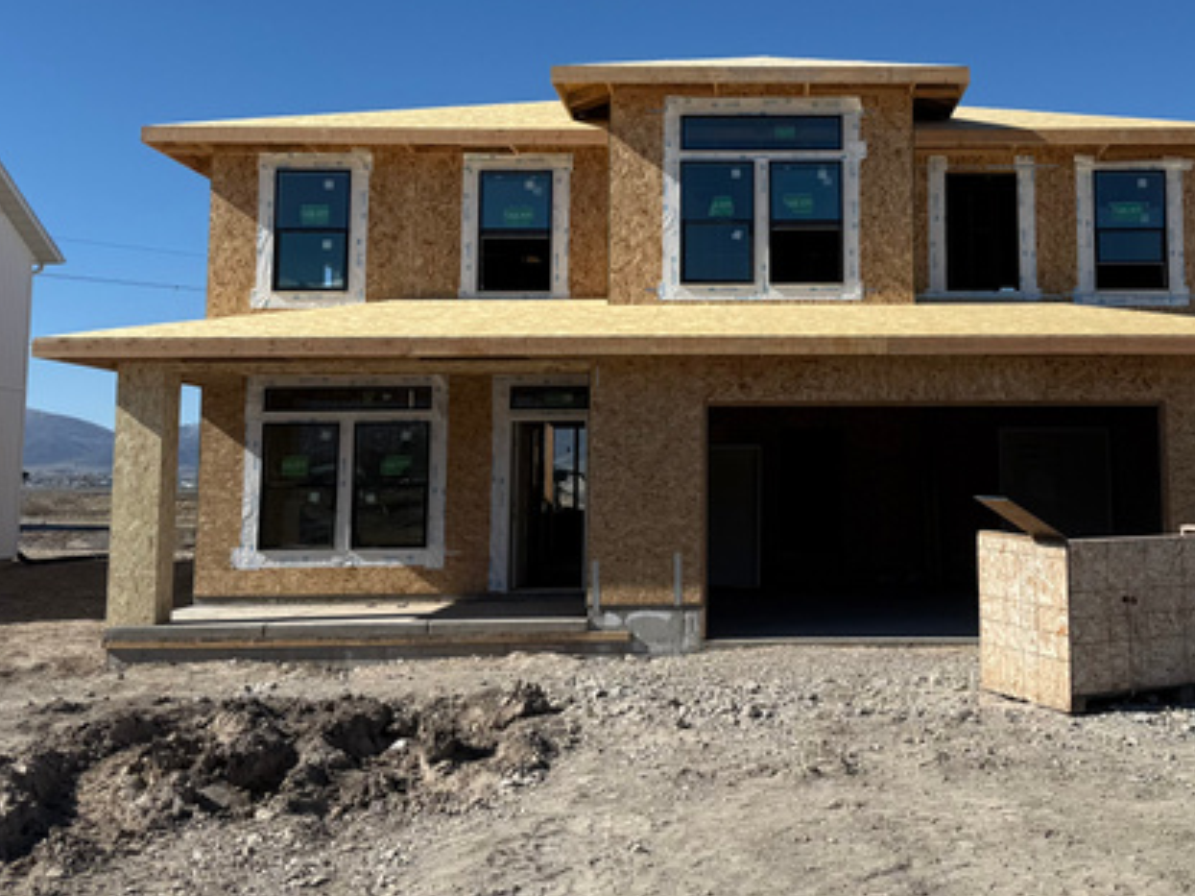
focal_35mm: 37
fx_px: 1277
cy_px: 285
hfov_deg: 48.7
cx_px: 852
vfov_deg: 38.1
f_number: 1.78
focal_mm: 6.76
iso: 80
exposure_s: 1/5714
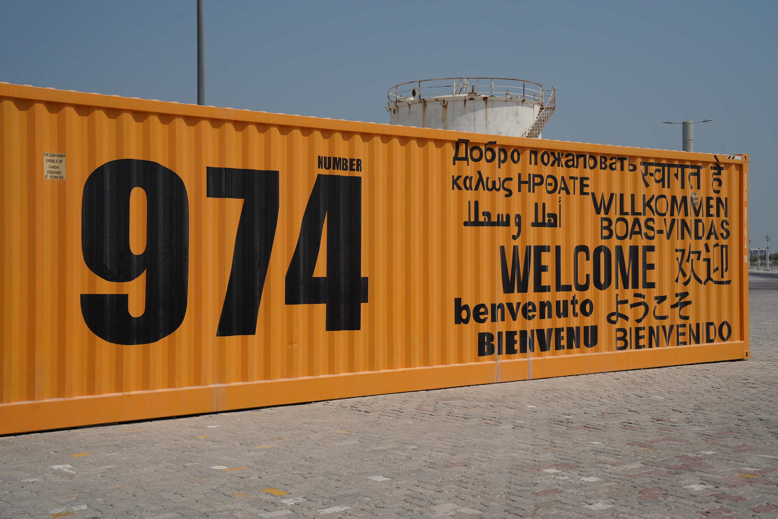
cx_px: 389
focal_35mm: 49
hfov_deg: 40.3
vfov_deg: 27.5
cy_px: 260
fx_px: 1059
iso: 100
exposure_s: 1/800
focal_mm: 49
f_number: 8
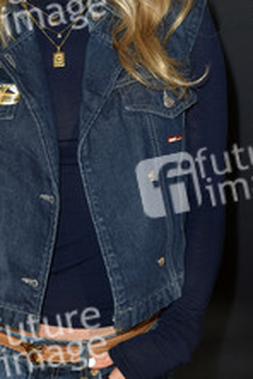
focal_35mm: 119
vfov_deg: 17.1
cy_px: 92
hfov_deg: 11.5
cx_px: 68
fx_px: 1254
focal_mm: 66
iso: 500
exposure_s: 1/200
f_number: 5.6
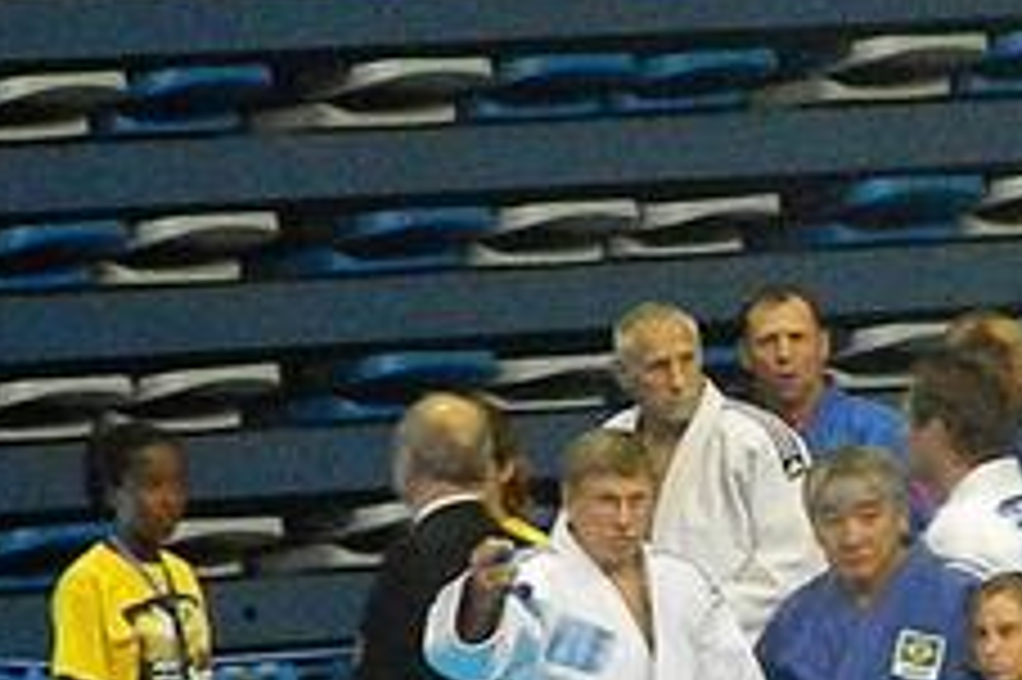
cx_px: 801
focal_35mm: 963
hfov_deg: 2.1
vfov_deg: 1.4
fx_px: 27318
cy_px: 401
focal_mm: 94.5
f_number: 5.8
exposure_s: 1/60
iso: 3200
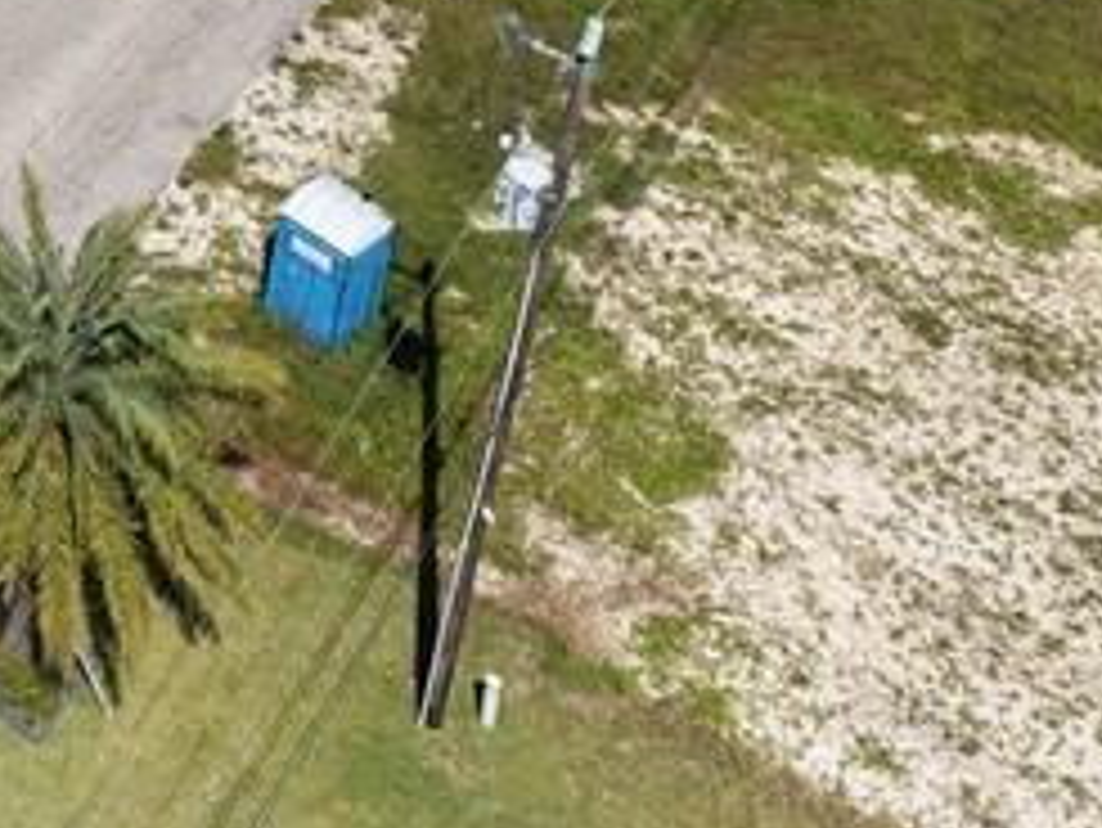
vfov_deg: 13.6
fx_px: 3058
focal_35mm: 96
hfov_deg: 17.5
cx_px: -729
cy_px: -716
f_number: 1.8
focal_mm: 8.67
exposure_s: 1/6000
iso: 120
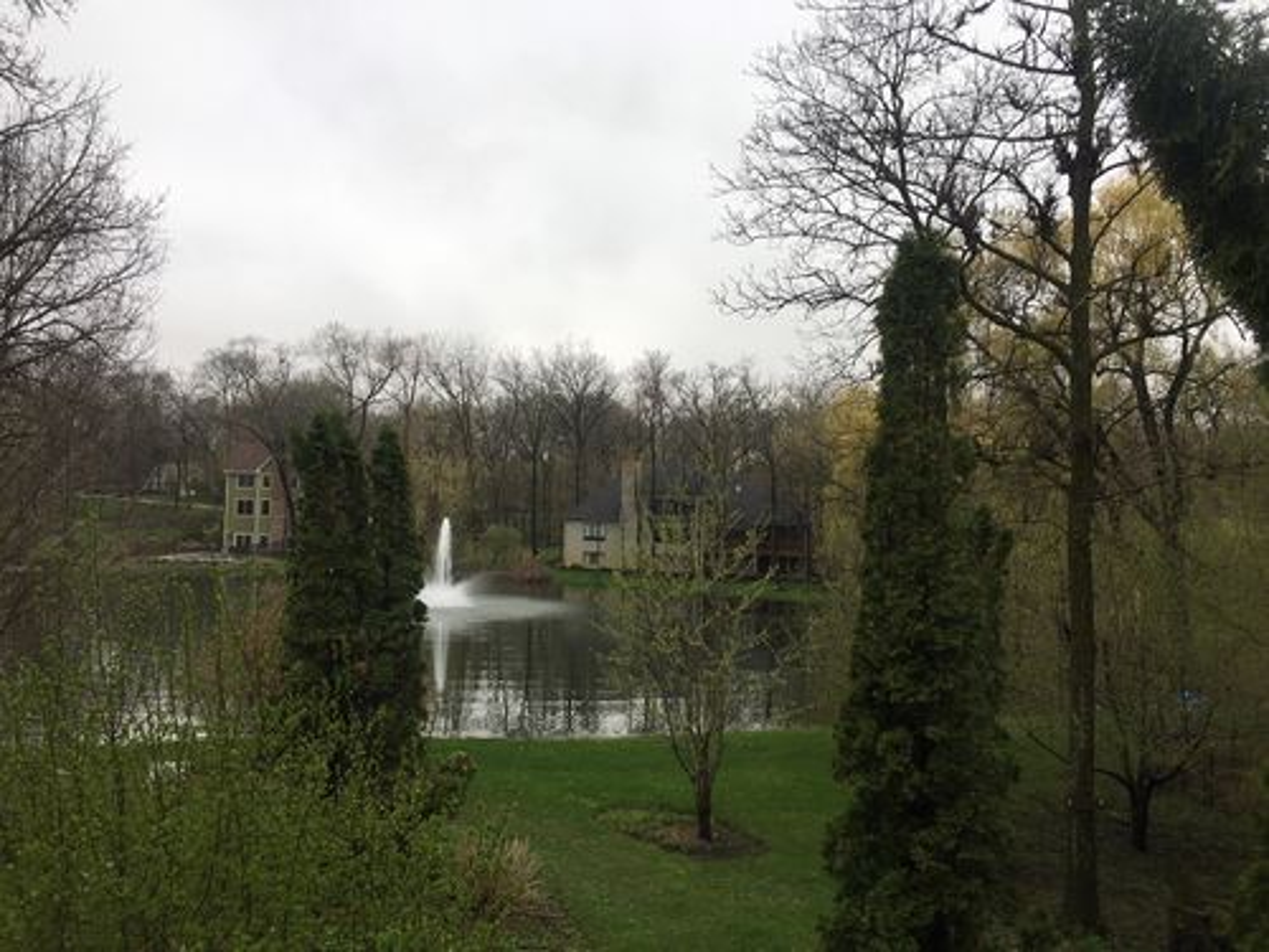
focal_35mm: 29
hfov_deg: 61.7
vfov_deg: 48.2
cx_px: 634
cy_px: 476
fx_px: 1063
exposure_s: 1/278
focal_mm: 4.15
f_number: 2.2
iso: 25
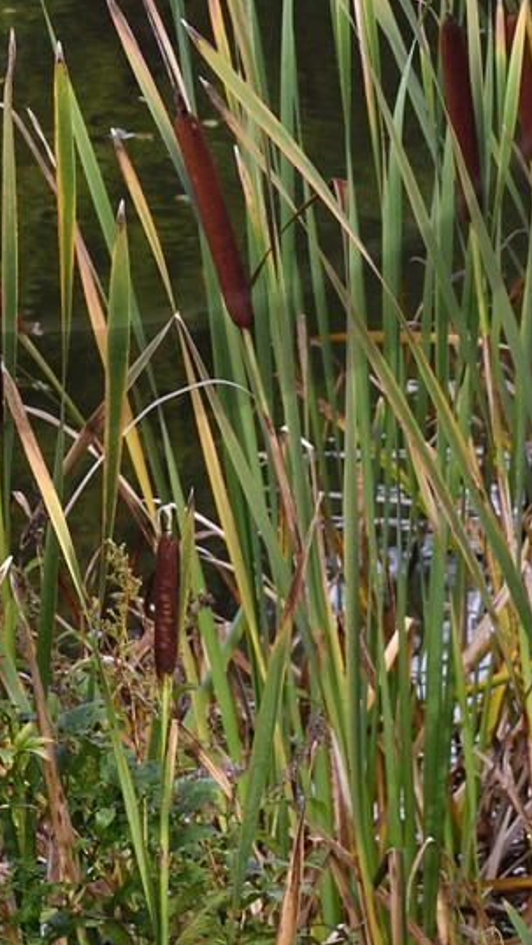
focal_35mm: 271
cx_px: 30
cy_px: -392
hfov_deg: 4.5
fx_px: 6799
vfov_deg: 7.8
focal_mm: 58
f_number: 8
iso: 400
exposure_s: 1/160
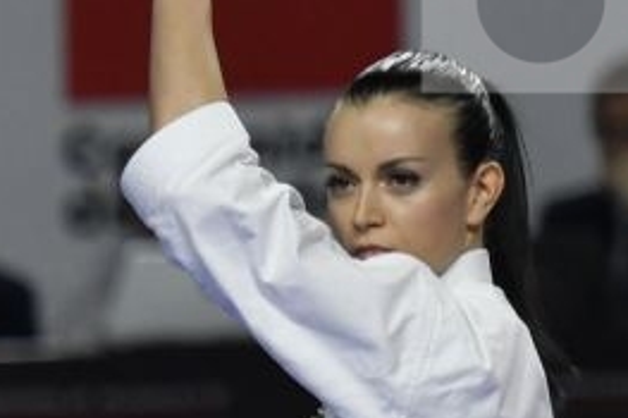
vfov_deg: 1.2
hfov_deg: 1.8
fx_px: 20292
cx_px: -974
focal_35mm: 1164
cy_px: 721
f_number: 2.8
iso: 800
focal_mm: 170
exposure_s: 1/800
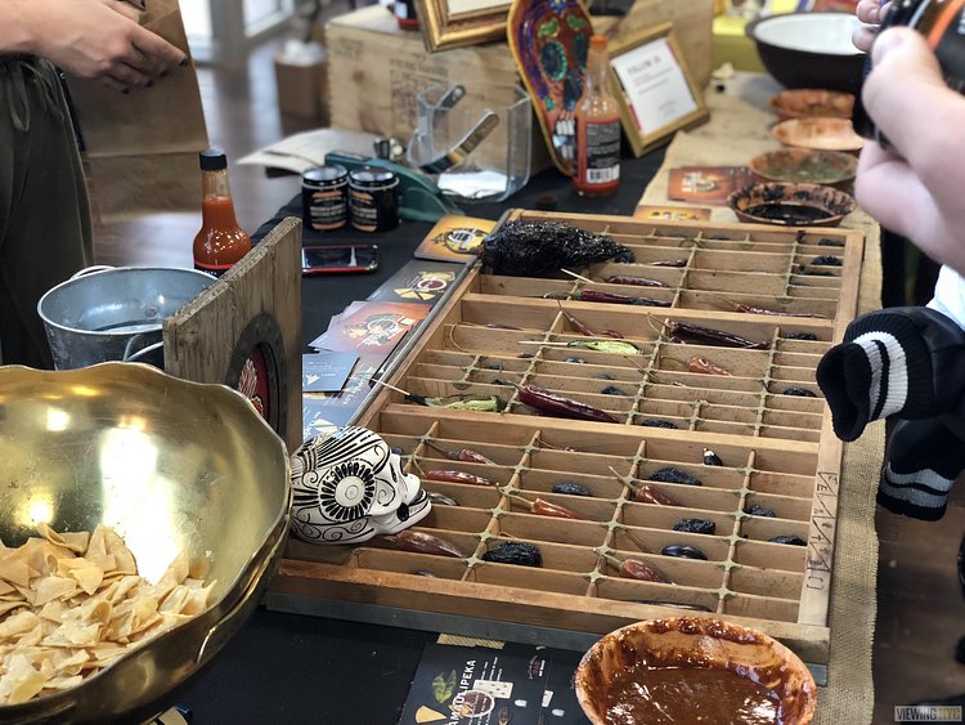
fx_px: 1450
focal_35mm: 52
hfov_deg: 36.8
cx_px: 482
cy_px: 362
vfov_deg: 28.0
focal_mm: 6
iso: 100
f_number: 2.4
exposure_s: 1/40
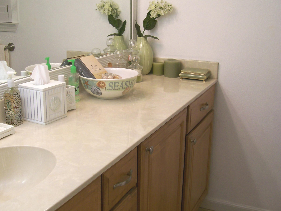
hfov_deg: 41.8
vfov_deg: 32.2
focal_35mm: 45
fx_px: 365
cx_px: 106
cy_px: 93
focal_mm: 6
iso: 80
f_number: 2.7
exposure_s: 1/74.5
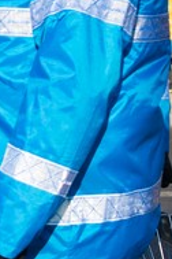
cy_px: -34
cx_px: -57
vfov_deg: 5.9
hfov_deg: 3.9
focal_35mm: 350
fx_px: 2508
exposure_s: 1/200
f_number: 6.3
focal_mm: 55
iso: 100
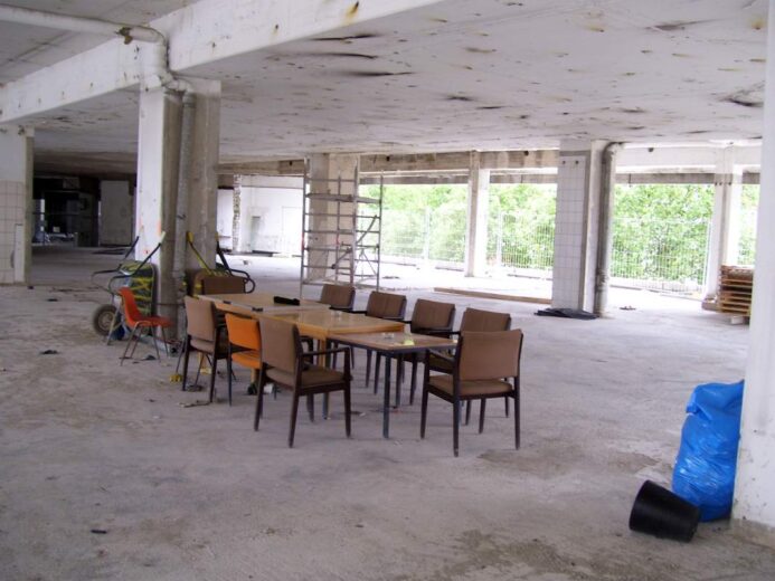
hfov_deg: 50.1
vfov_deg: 38.7
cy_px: 290
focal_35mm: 37
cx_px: 388
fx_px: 829
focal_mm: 6
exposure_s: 1/45
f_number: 2.7
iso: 80
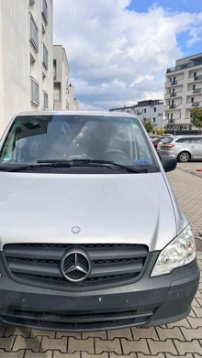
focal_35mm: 29
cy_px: 180
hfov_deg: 40.0
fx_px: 276
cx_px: 78
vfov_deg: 66.1
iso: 50
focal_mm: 5.7
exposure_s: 1/3077
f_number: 1.5
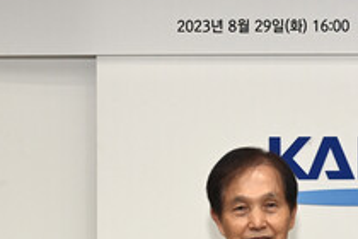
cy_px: 273
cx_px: 378
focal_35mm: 97
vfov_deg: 13.8
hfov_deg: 20.2
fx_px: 965
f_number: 5.6
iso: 1250
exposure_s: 1/125
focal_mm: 34
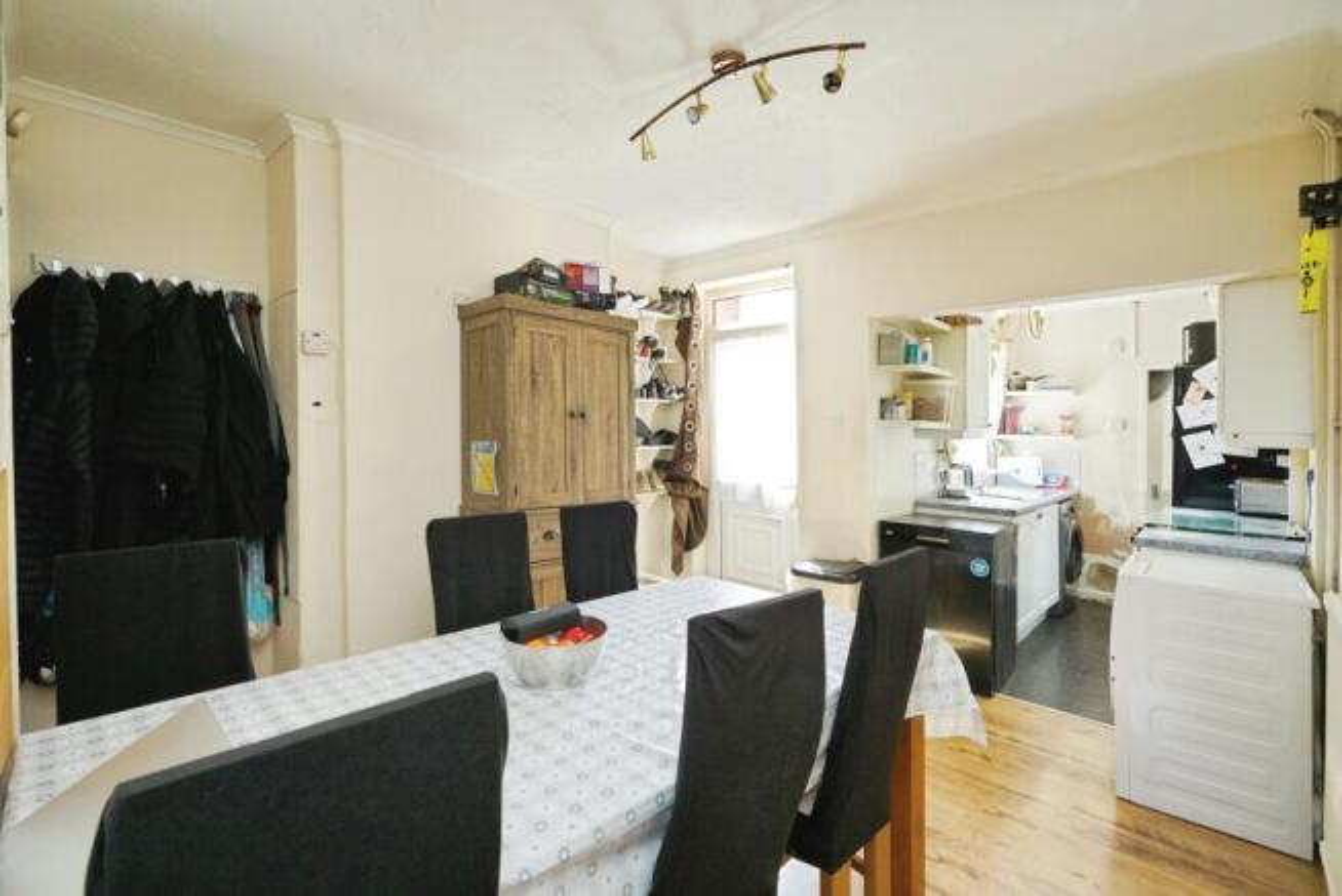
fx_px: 597
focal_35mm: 16
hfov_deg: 96.7
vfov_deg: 73.8
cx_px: 671
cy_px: 448
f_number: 8
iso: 2000
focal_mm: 16
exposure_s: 1/100
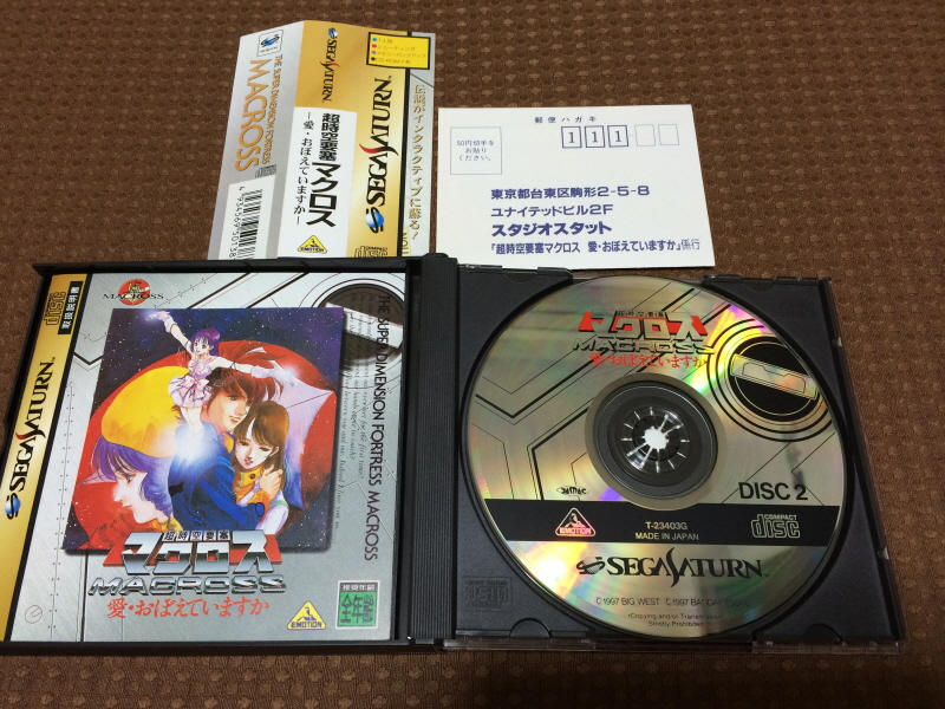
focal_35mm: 30
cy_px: 354
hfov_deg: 60.0
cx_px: 472
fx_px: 819
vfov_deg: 46.8
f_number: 2.2
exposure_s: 1/30
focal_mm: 4.12
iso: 125
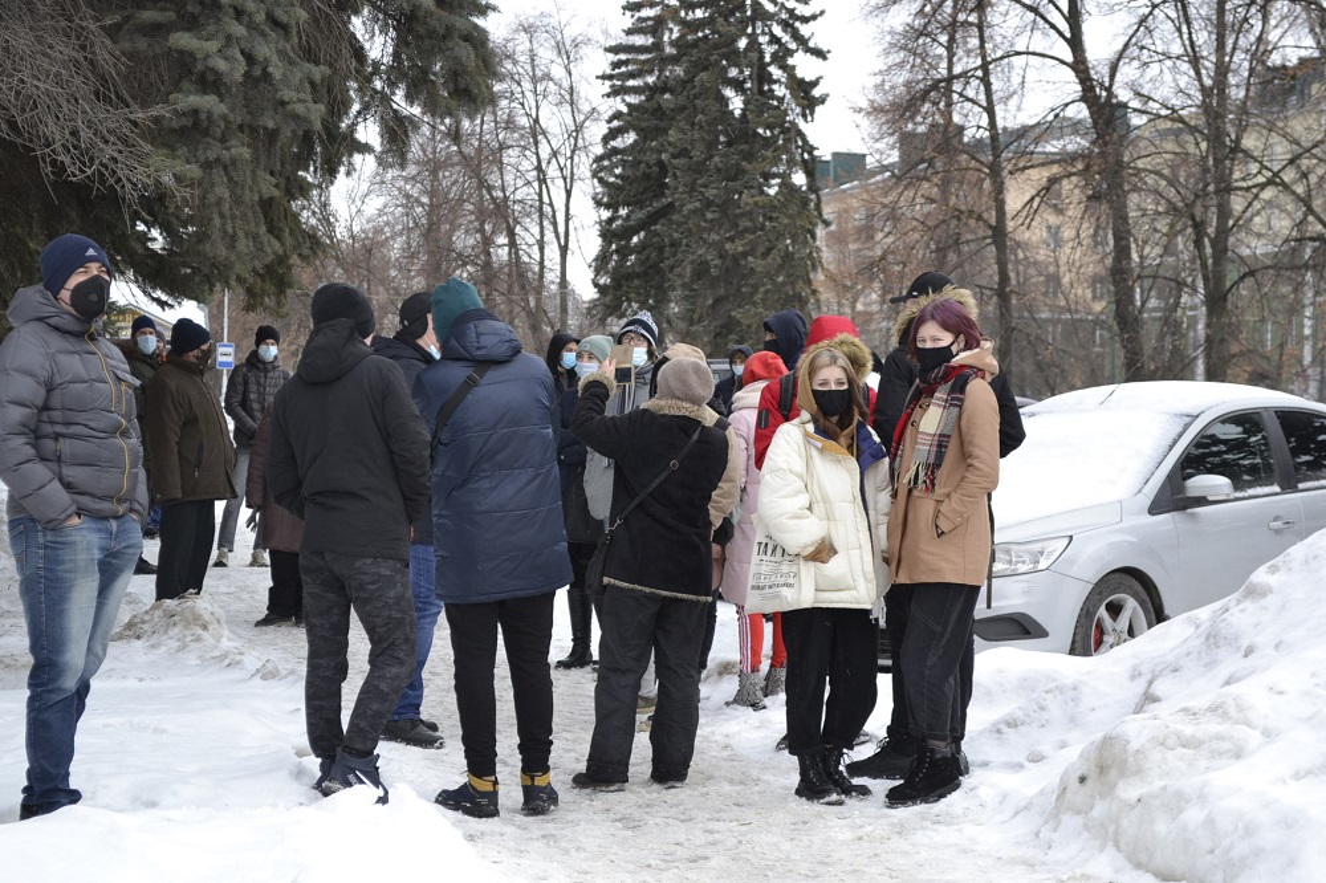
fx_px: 3038
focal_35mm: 82
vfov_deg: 16.5
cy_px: 442
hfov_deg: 24.6
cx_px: 663
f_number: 5.6
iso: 320
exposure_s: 1/125
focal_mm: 55
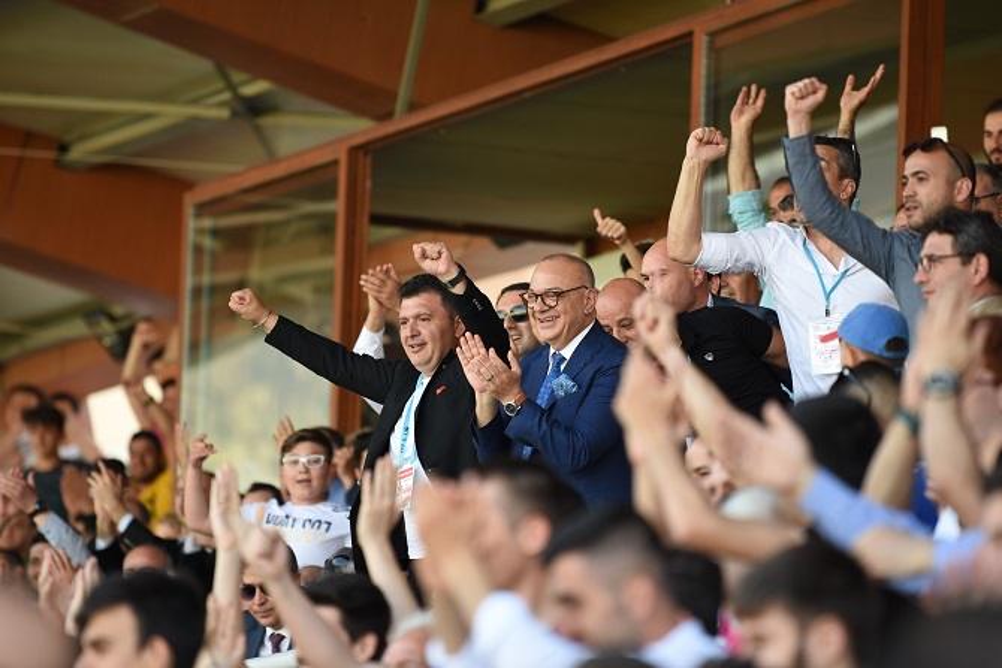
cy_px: 334
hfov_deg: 6.9
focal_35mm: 300
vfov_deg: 4.6
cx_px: 501
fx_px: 8351
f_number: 2.8
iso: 400
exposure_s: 1/500
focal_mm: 200
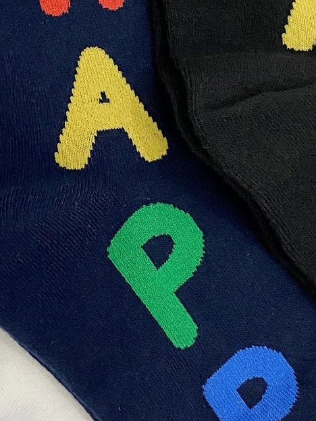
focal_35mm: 80
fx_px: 974
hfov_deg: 18.3
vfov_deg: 24.3
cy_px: 138
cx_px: 75
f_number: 1.8
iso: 200
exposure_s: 1/60
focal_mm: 4.25
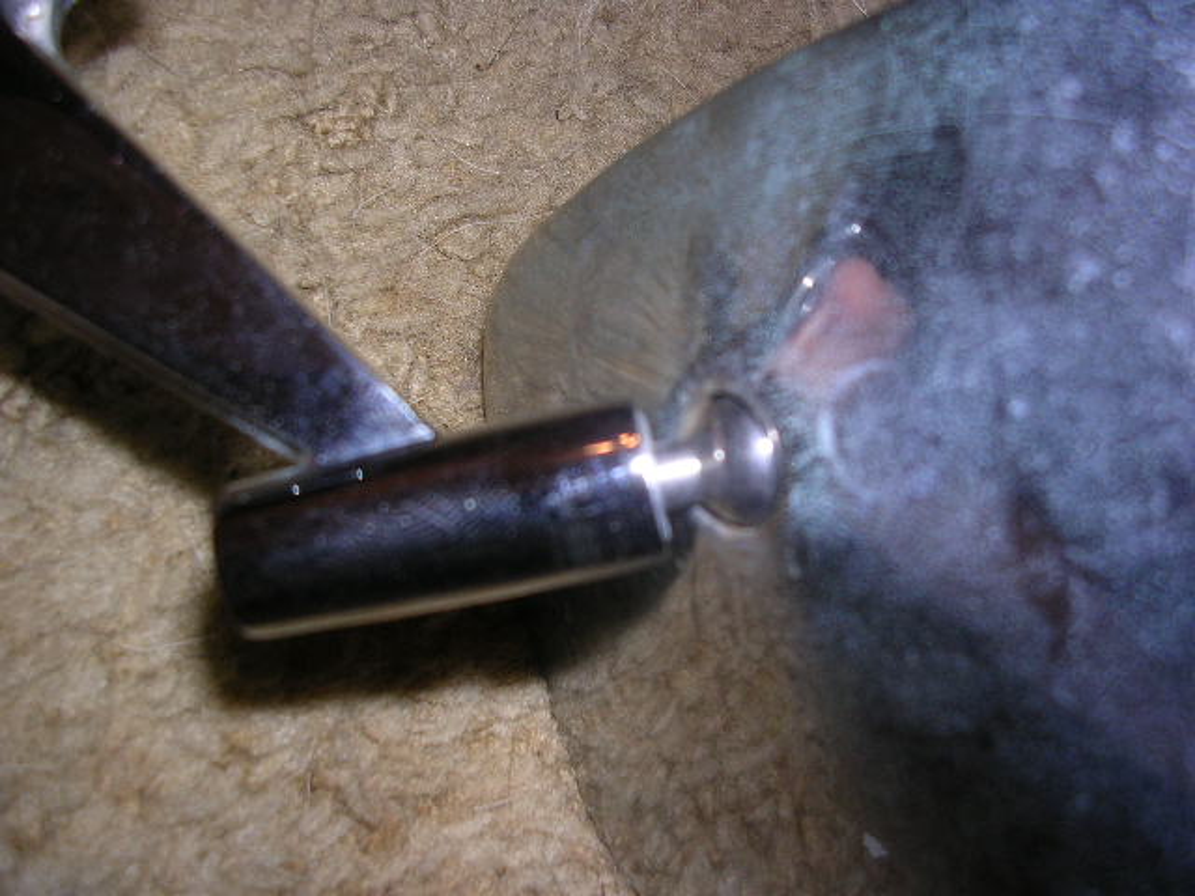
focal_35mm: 38
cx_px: 598
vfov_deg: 37.7
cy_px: 448
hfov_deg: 49.0
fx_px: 1312
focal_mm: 5.8
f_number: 2.8
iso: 50
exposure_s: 1/60.1
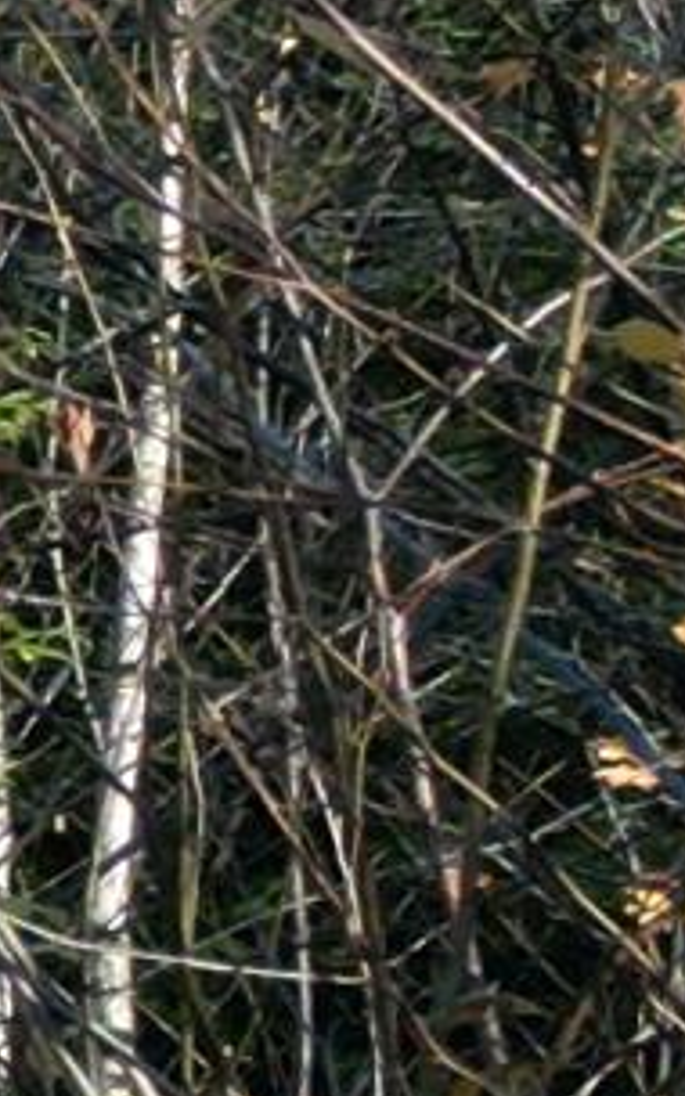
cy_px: 793
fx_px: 7497
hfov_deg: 3.8
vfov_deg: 8.4
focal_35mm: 251
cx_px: -4319
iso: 150
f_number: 1.7
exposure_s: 1/1250
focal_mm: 6.72
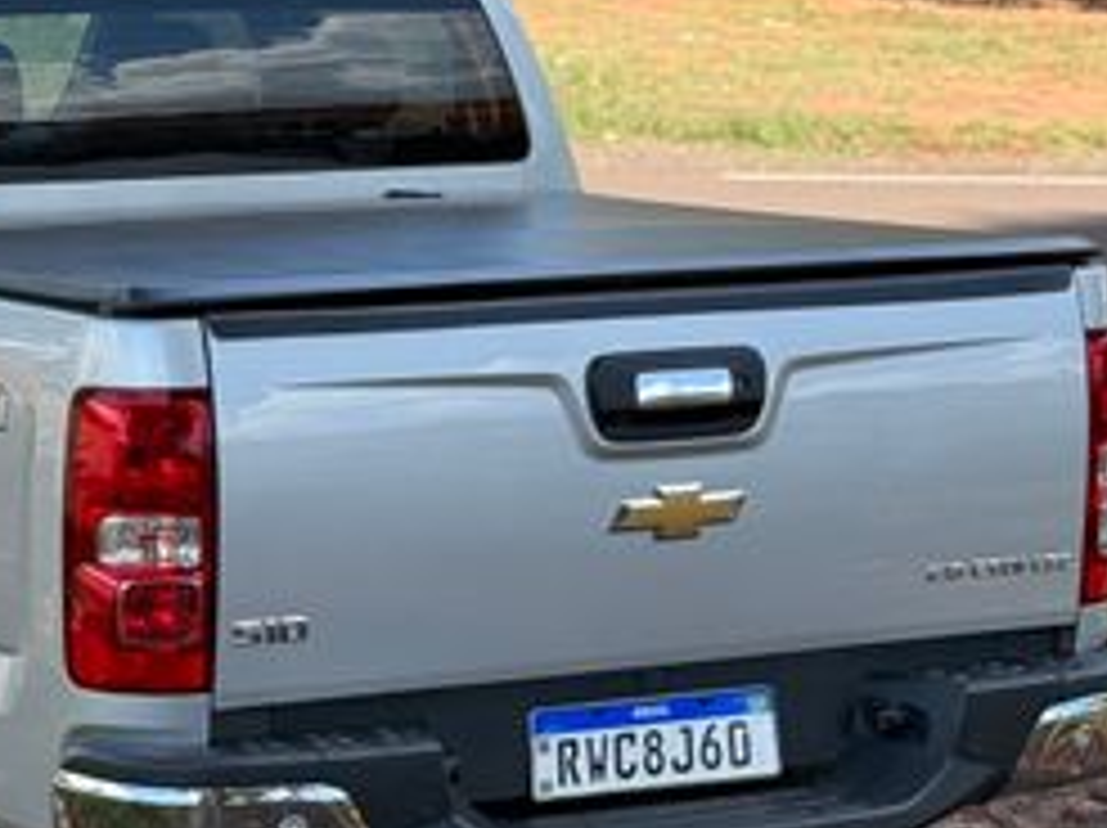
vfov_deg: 16.0
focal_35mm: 92
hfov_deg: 21.0
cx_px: 202
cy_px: 378
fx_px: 2939
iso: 64
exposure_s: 1/1883
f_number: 1.78
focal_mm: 6.76
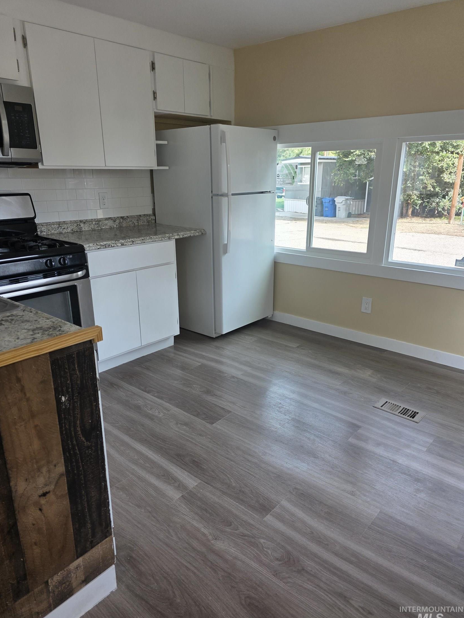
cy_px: 316
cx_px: 222
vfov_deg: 71.6
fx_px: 429
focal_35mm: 24
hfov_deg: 56.8
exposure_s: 1/180
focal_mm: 6.3
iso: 40
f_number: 1.7
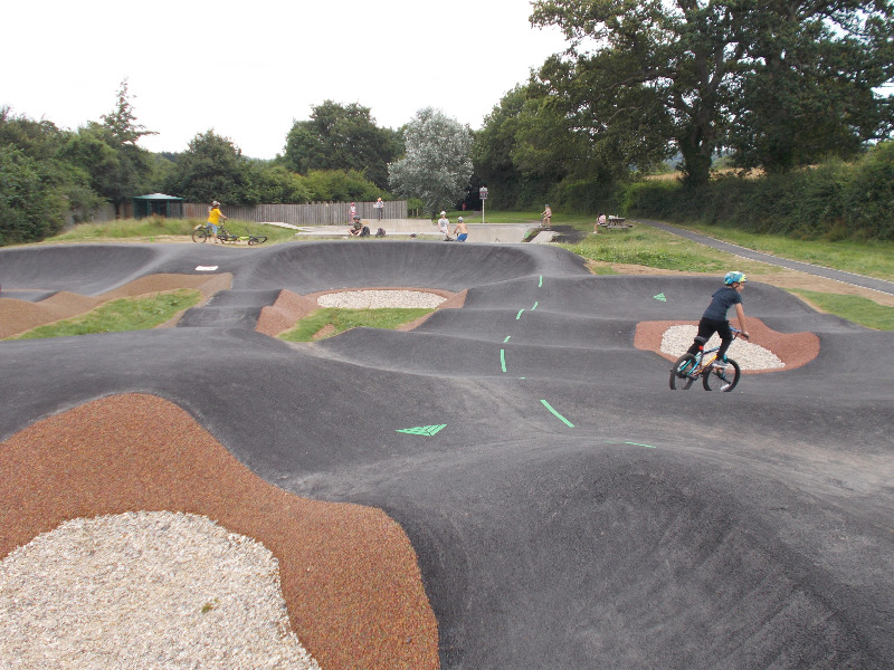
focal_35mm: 34
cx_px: 447
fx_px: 878
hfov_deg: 54.0
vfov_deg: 41.8
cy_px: 335
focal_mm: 6
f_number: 3.6
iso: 80
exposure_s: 1/320
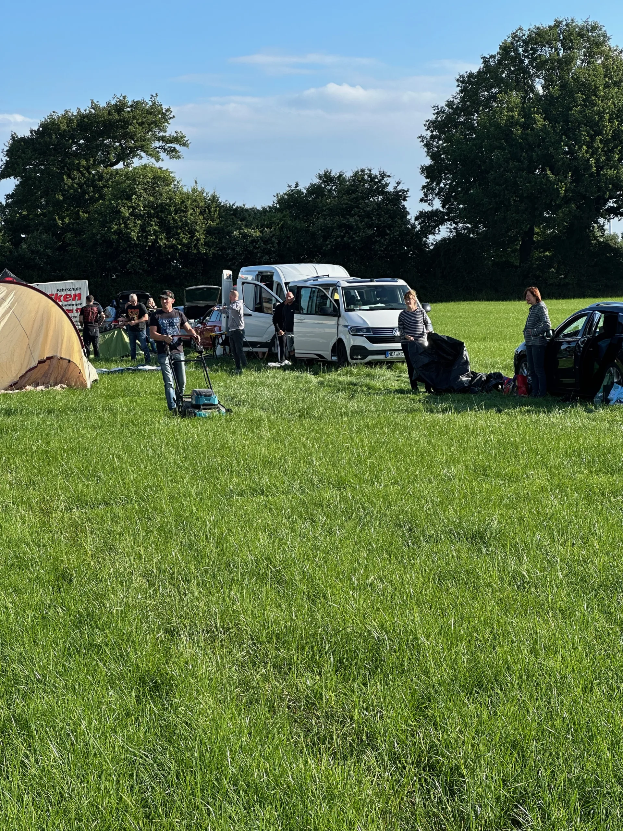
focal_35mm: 77
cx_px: 312
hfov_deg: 19.1
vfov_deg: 25.3
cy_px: 416
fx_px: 1848
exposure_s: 1/418
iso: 32
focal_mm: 9
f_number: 2.8
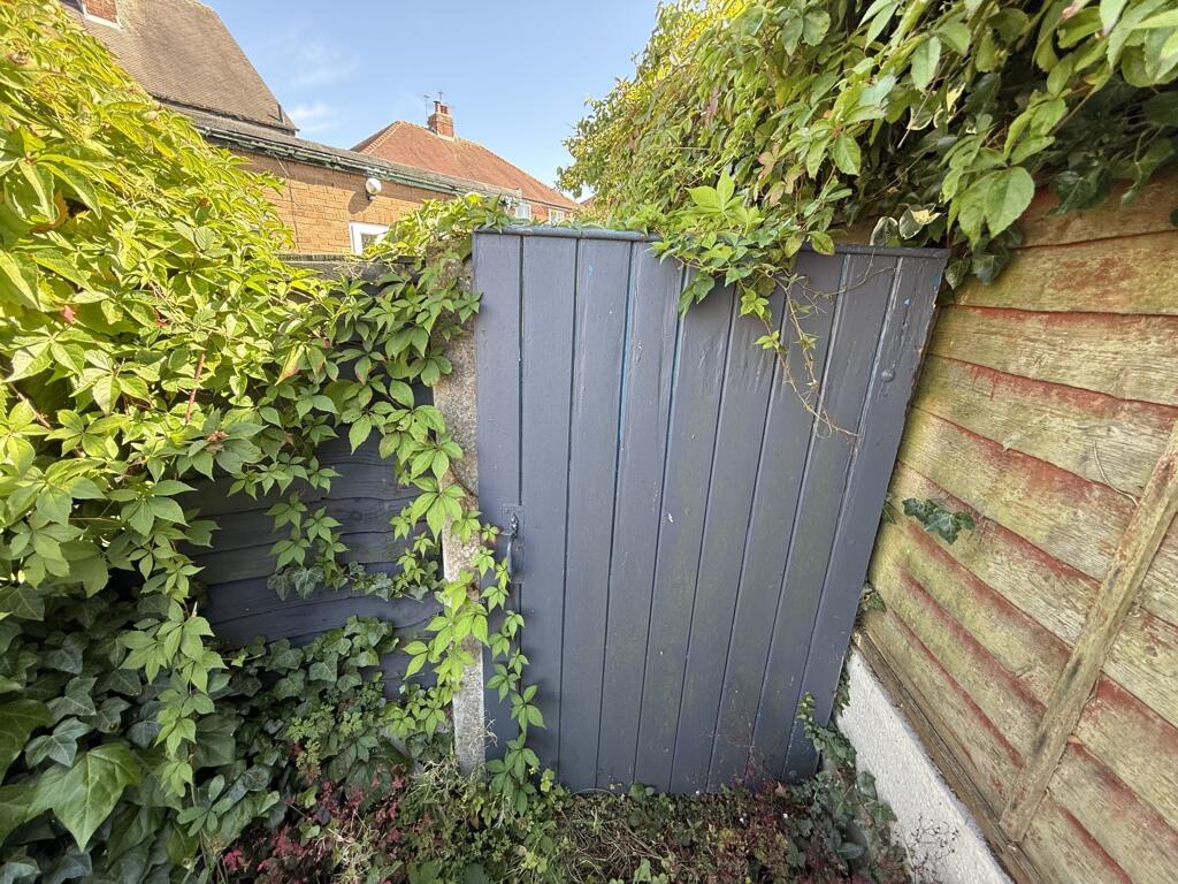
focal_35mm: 14
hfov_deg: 102.1
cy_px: 442
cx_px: 589
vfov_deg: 85.7
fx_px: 476
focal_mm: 2.22
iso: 100
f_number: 2.2
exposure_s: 1/99
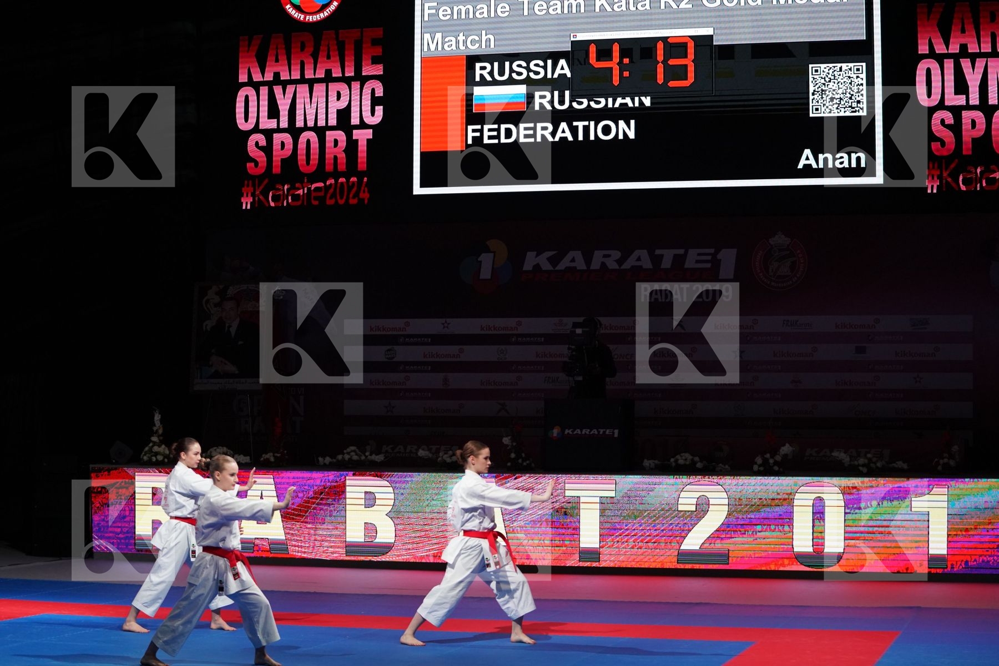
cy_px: 333
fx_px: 1942
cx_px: 500
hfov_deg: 28.8
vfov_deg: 19.5
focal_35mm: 70
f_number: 2.8
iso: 3200
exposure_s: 1/1000
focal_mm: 70
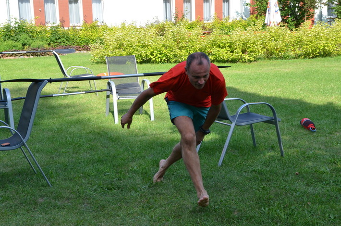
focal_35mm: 63
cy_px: 113
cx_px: 170
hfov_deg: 32.0
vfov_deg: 21.5
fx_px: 595
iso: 800
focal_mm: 42
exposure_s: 1/500
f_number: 11
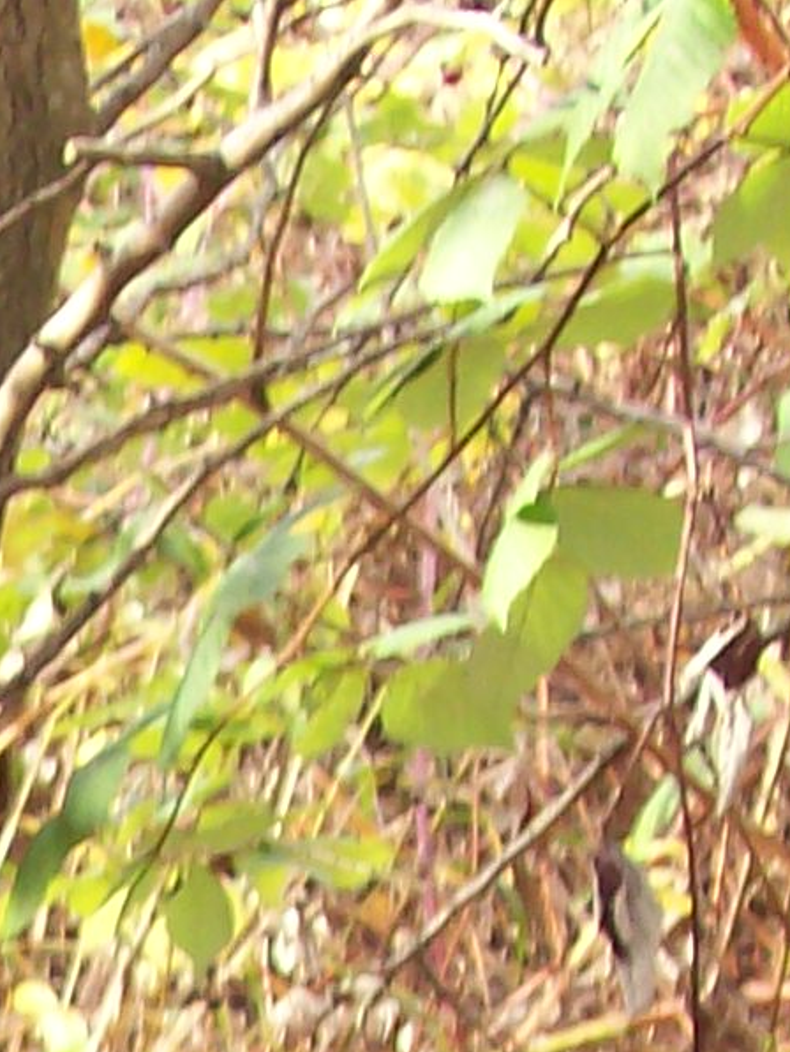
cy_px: 2169
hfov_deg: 5.5
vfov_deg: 7.1
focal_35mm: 267
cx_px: -804
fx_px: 8122
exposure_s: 1/83.6
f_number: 3.4
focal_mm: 9.4
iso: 80
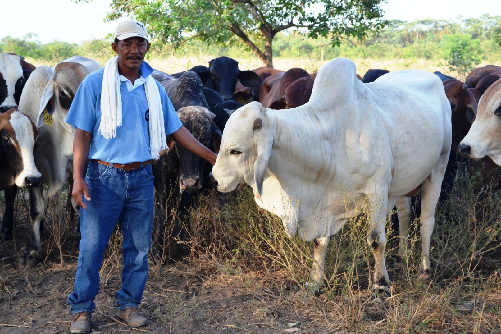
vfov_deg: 20.2
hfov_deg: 29.9
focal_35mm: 68
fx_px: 939
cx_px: 250
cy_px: 167
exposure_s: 1/125
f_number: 5.6
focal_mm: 45
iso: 200
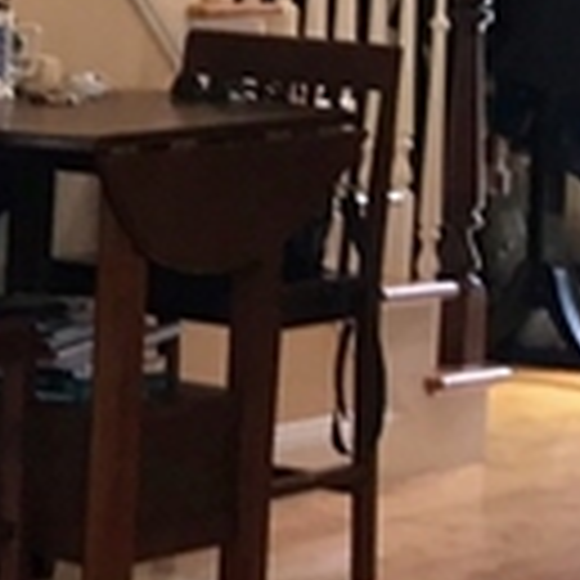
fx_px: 3734
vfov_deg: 8.8
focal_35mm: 197
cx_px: -1398
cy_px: 63
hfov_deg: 7.4
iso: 25
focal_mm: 3.99
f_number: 1.8
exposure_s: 1/40
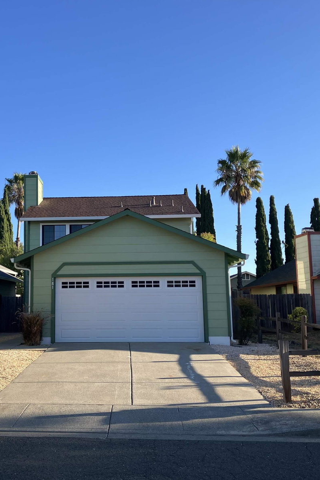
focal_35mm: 39
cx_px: 99
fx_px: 520
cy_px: 239
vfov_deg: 49.6
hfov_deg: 33.8
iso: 32
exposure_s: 1/991
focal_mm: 3.99
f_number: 1.8
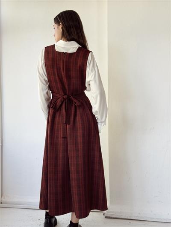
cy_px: 114
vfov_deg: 39.6
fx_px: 316
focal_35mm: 48
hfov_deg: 30.3
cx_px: 86
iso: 64
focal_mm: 6.76
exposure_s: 1/154
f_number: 1.78
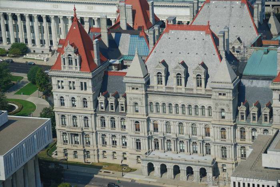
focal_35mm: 120
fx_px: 934
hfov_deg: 17.0
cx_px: 140
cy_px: 94
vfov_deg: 11.4
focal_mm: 80
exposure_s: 1/320
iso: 100
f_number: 5.3
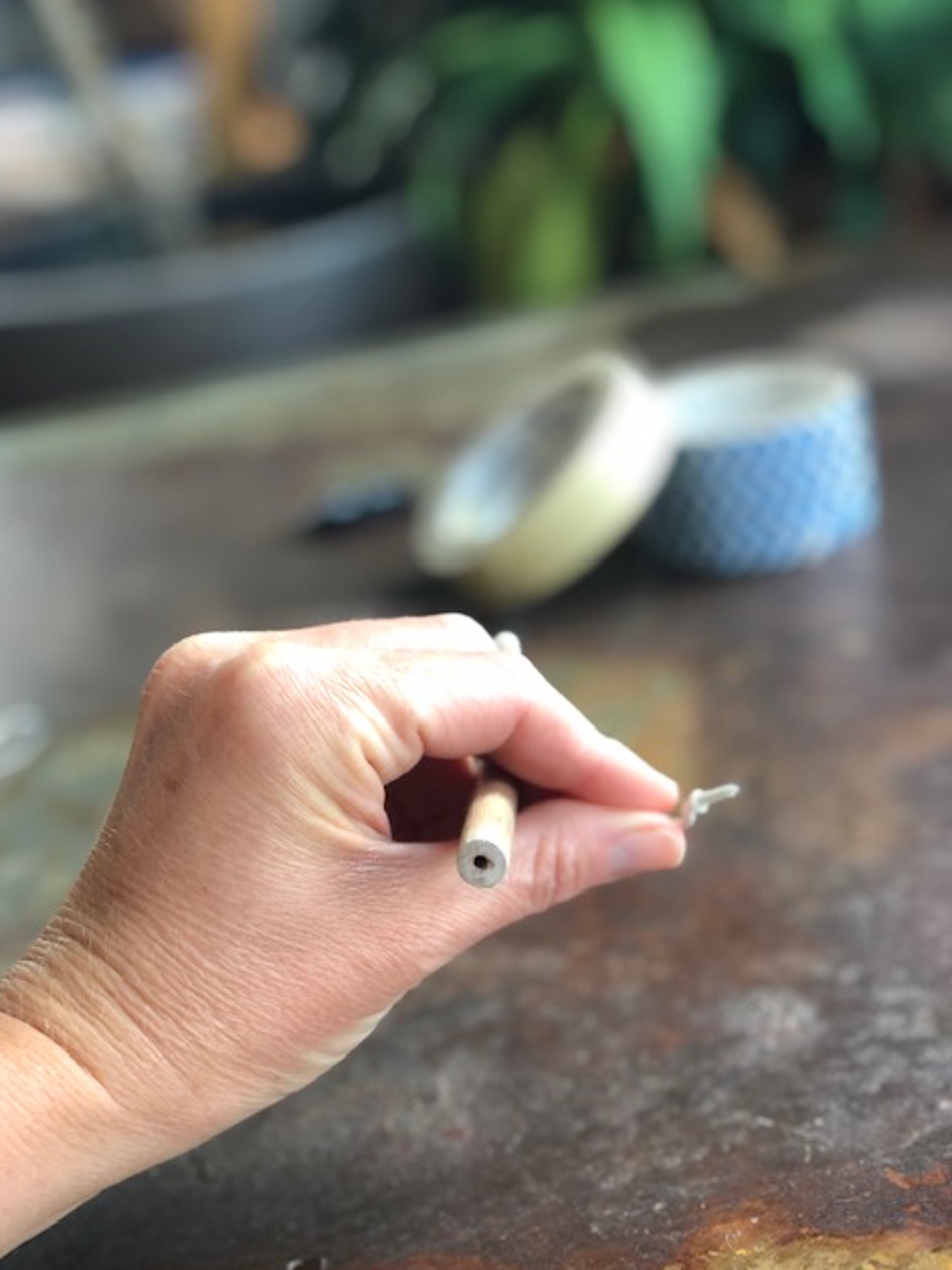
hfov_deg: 27.5
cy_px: 643
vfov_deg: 36.2
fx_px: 1943
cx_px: 469
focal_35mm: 53
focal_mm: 6
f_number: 2.4
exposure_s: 1/60
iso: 64
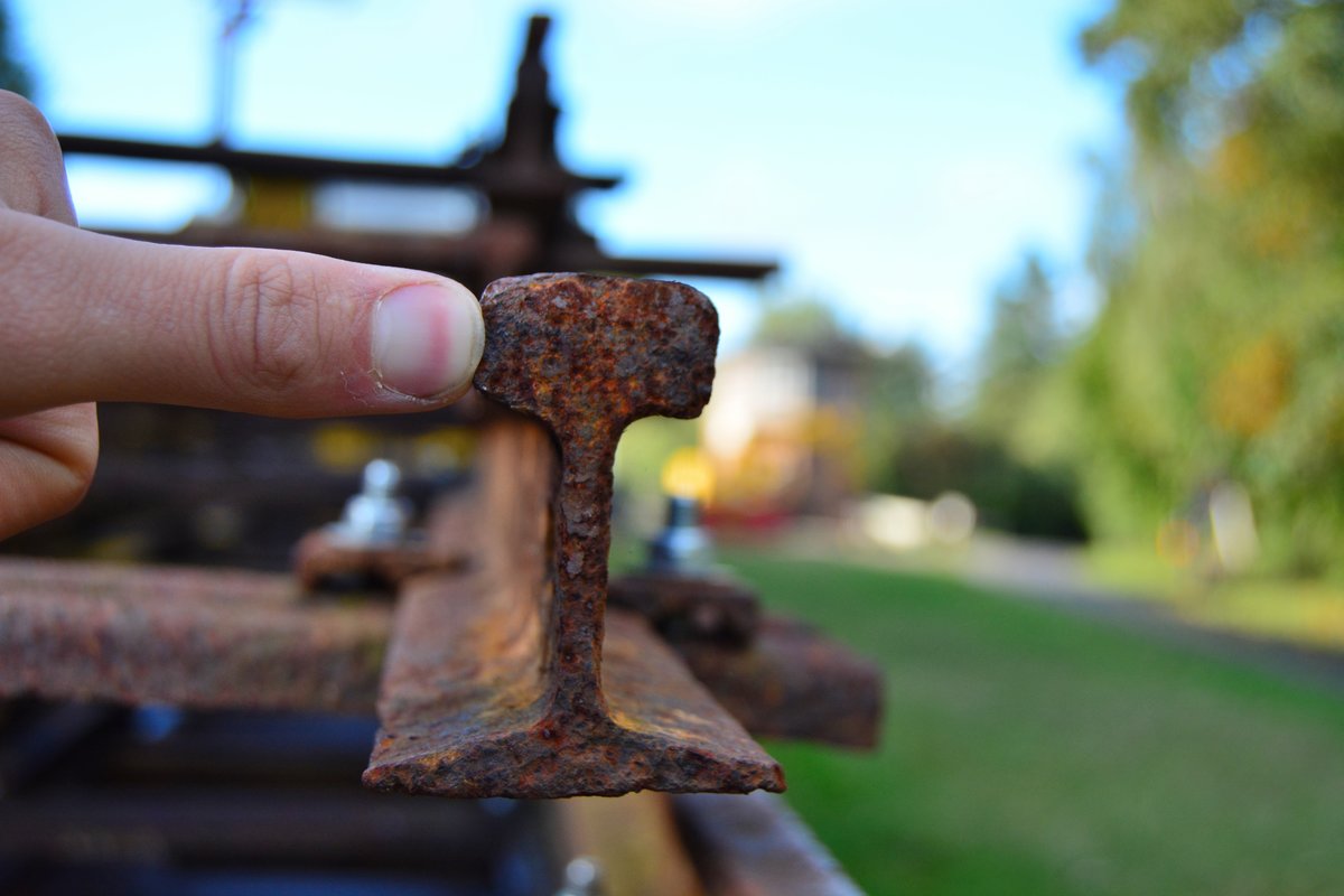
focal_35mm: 52
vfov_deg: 25.8
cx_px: 672
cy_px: 448
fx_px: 1960
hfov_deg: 37.9
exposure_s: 1/640
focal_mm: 35
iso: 500
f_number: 5.6
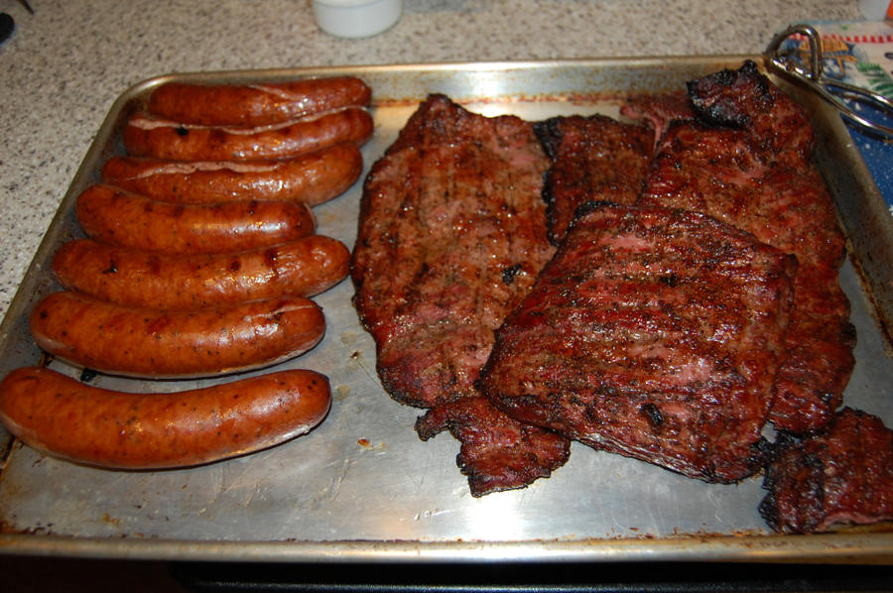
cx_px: 446
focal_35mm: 30
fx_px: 743
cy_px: 296
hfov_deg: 62.0
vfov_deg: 43.5
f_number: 3.8
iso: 400
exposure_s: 1/60
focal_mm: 20
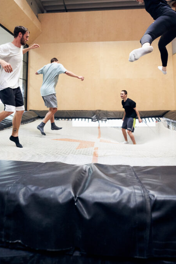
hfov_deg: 59.5
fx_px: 154
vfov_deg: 78.4
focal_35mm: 21
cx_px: 87
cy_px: 87
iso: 3200
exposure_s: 1/1000
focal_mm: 14
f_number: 2.8
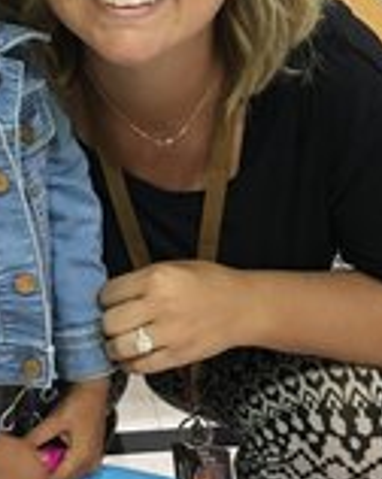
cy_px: 118
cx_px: 118
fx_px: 1218
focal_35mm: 86
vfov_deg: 22.0
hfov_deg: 17.8
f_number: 2.2
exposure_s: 1/15
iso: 64
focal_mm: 4.15
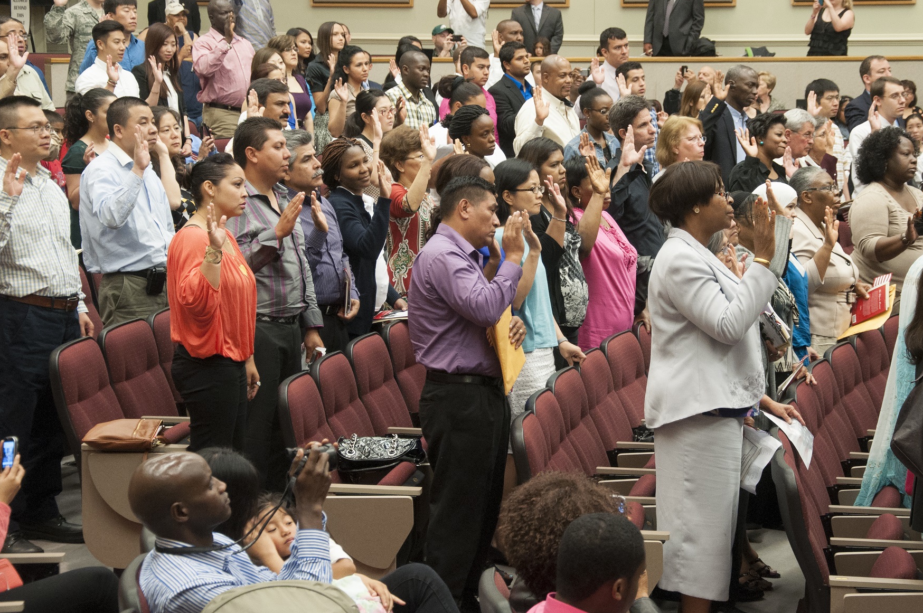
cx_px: 561
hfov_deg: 22.1
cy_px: 264
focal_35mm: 92
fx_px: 2356
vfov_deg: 14.8
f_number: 5
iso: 1600
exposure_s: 1/20
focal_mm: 50
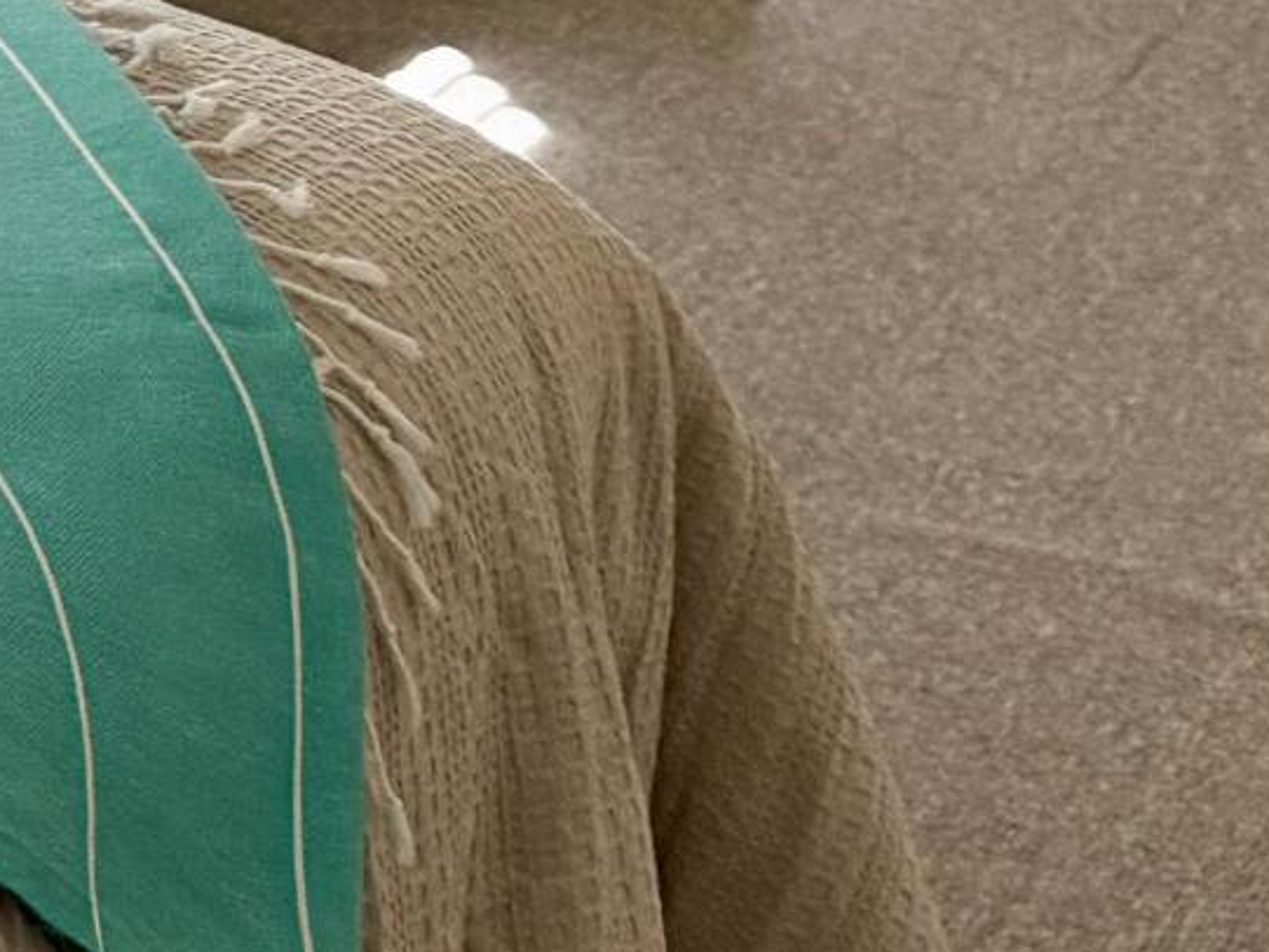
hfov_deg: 12.9
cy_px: -560
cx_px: -1260
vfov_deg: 10.7
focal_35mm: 133
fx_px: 4877
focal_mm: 6.76
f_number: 1.78
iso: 320
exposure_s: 1/60
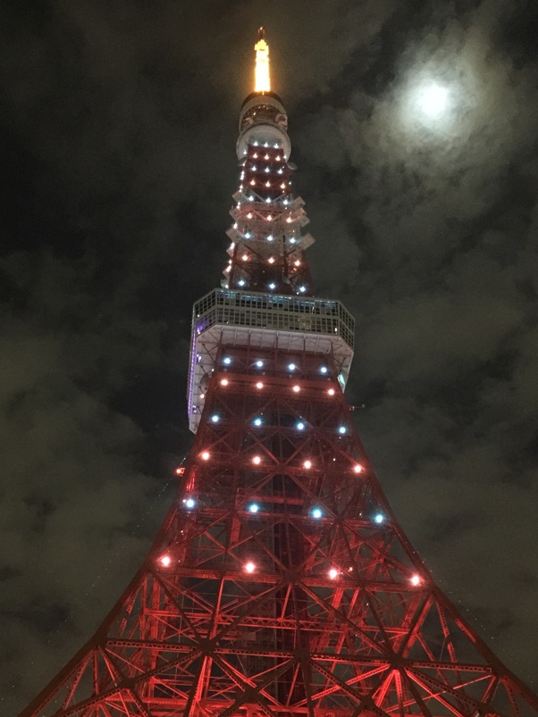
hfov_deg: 38.6
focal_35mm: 37
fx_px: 767
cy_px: 454
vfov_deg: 49.6
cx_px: 246
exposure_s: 1/4
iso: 400
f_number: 2.2
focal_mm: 4.15
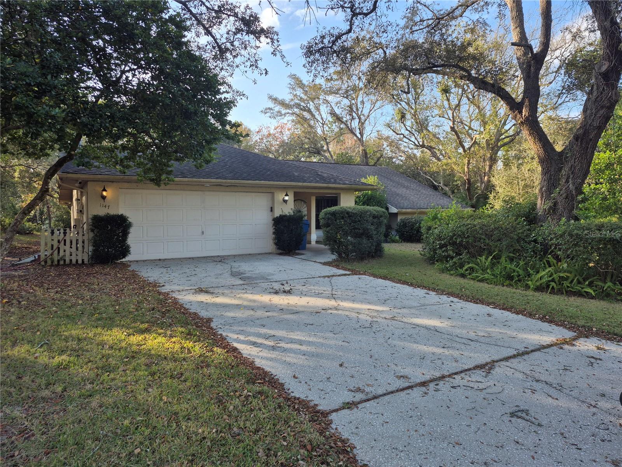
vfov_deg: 58.9
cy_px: 234
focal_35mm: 23
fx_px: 413
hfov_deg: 73.9
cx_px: 311
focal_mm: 5.4
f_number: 1.8
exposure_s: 1/586
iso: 25
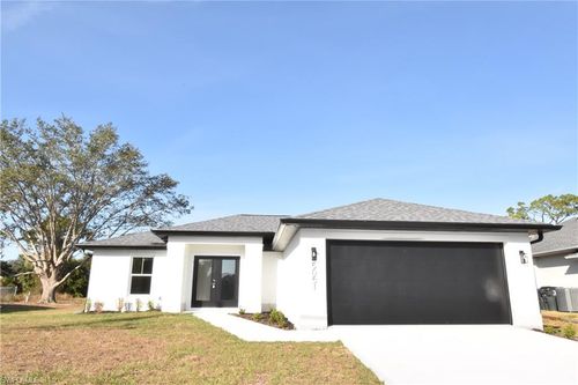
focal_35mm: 24
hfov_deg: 73.8
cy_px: 192
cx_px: 289
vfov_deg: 53.1
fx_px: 385
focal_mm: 16
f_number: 29
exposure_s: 1/200
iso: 1600
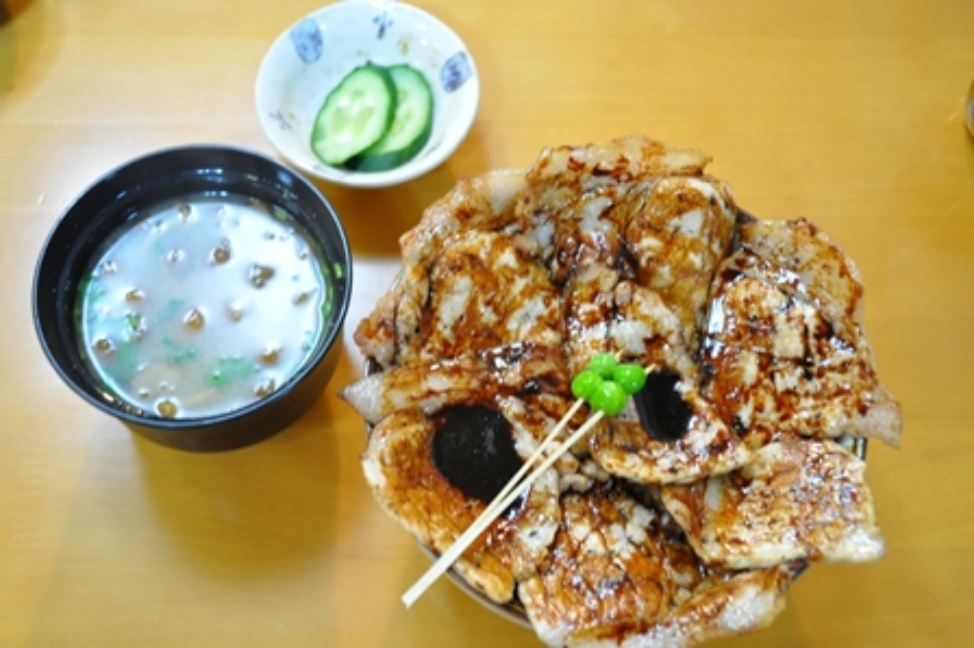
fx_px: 1135
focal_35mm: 42
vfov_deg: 31.8
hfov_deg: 46.4
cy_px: 324
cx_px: 487
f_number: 4.5
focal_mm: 28
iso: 1600
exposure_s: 1/10
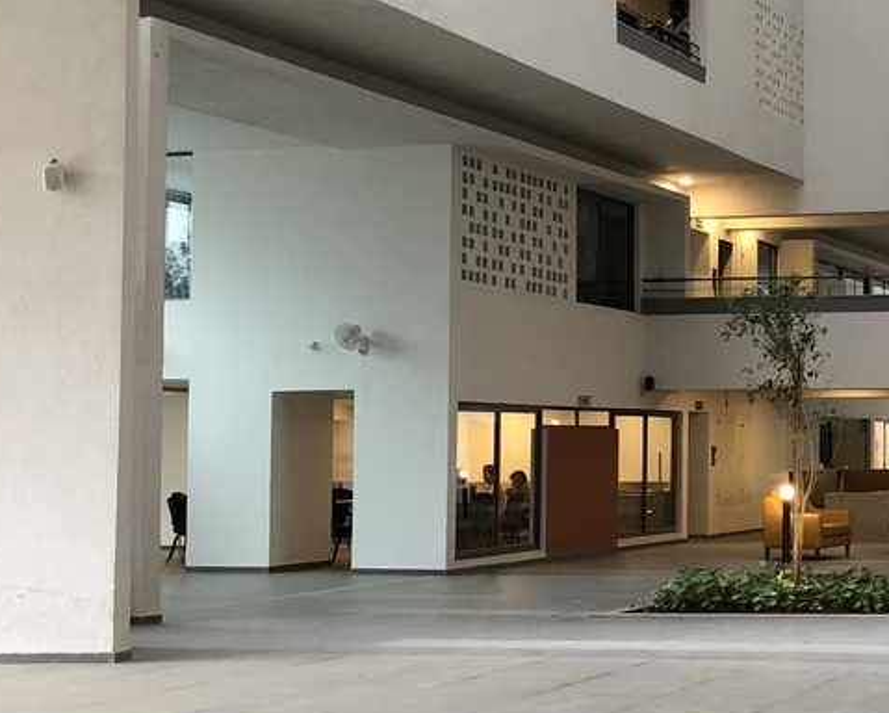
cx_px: 912
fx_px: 2001
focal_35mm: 76
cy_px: 362
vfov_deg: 20.2
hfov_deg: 23.8
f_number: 1.8
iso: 40
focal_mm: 4
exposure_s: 1/17
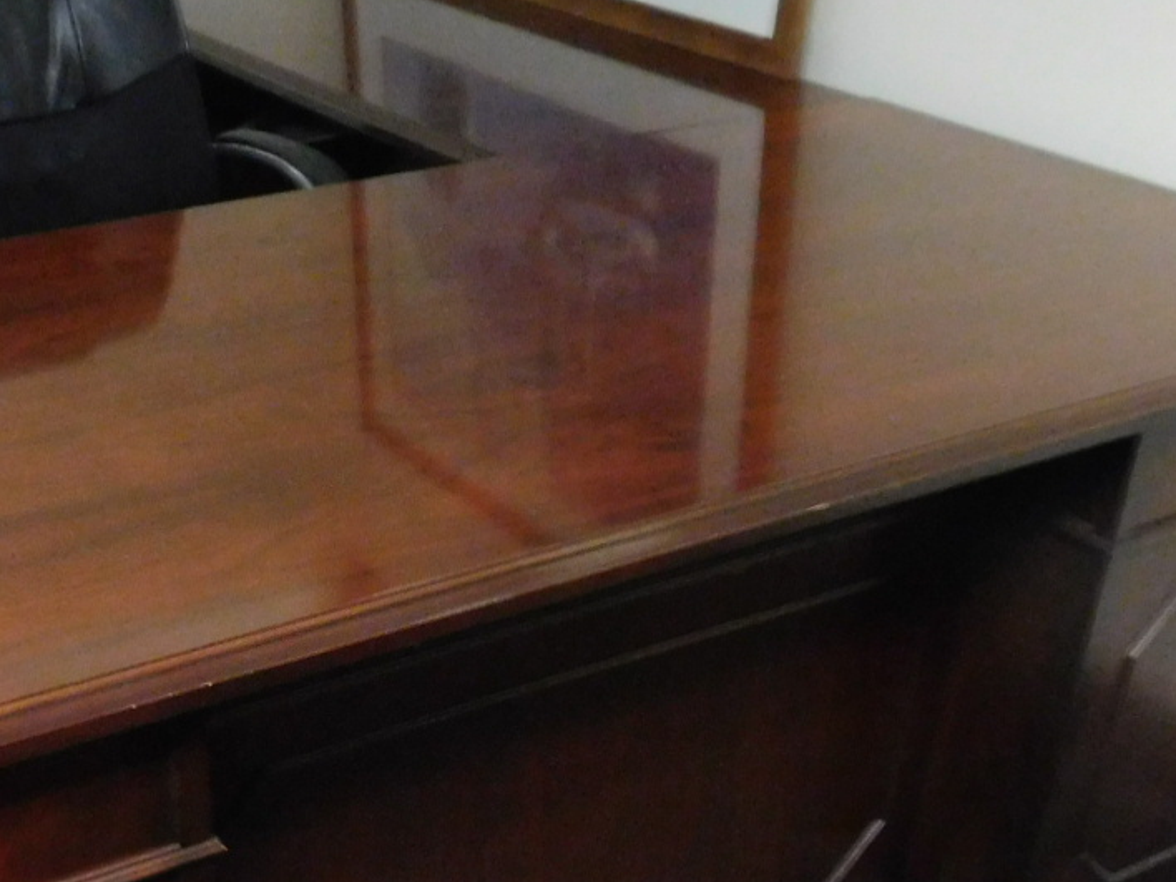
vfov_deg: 27.3
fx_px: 1767
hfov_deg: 36.3
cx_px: 359
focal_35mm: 52
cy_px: 752
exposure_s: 1/8
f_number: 3
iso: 800
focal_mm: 4
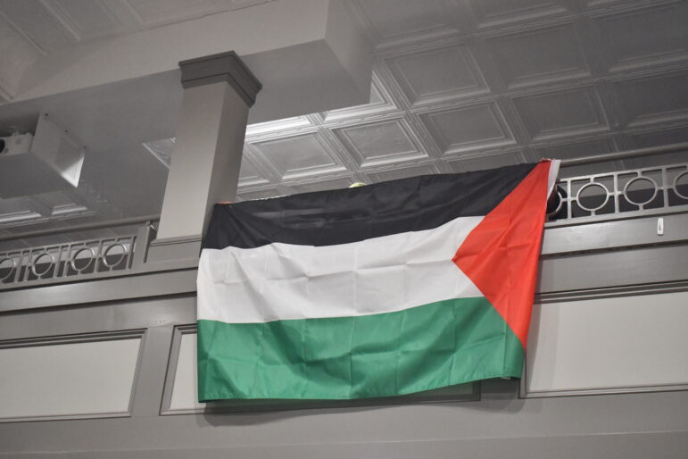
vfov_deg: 26.0
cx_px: 344
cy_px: 230
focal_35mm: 52
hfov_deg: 38.2
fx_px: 994
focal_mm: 35
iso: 2000
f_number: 4.5
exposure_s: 1/80
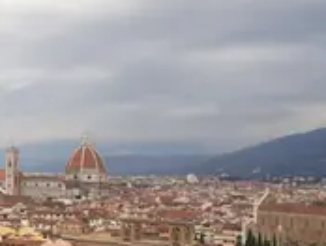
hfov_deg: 30.0
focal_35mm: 62
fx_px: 585
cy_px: 101
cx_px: 43
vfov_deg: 23.7
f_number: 1.9
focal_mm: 3.6
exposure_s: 1/1328
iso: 40
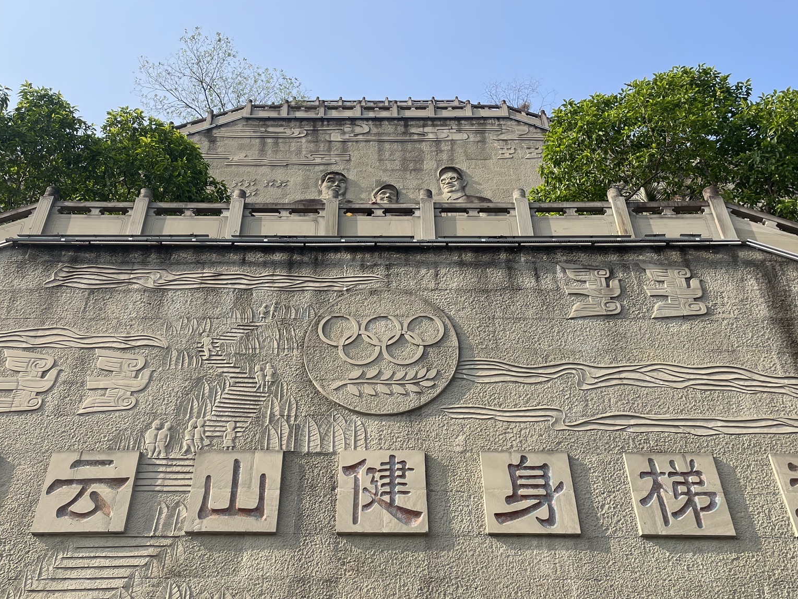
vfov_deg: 41.7
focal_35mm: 34
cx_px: 376
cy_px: 339
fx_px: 784
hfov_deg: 53.9
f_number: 1.6
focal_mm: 4.2
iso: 32
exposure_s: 1/1855
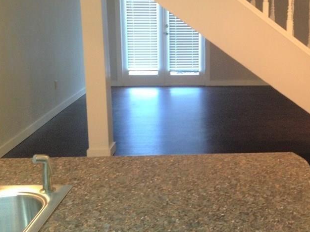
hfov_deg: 34.4
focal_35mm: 54
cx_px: 251
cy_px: 74
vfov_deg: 26.8
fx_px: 483
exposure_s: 1/20
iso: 160
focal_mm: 4.12
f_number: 2.4
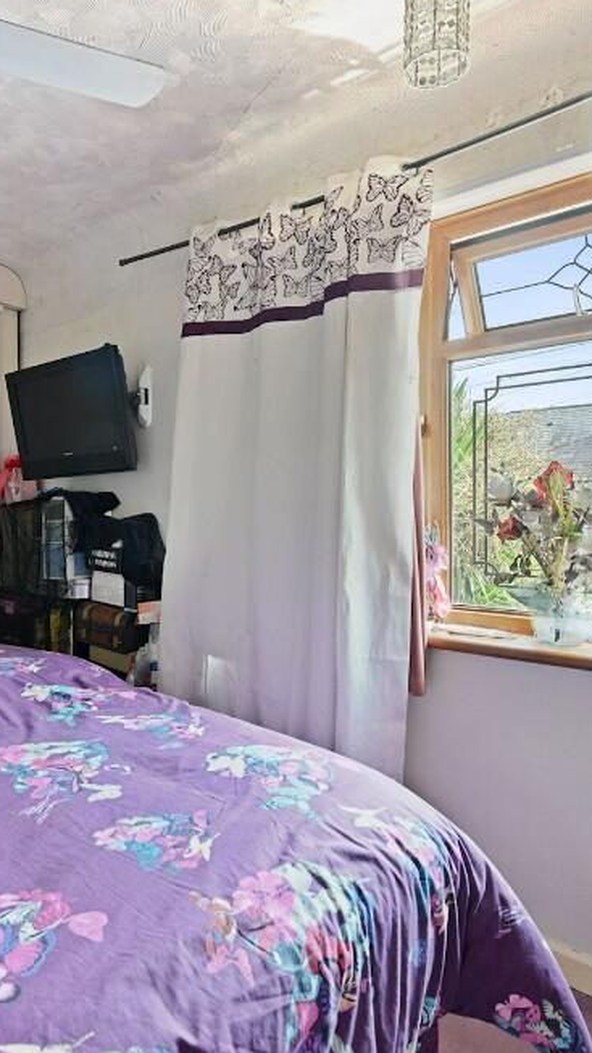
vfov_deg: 78.7
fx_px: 642
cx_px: 163
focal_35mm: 23
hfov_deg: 48.0
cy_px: 535
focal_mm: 14
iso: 320
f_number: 7.1
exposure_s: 1/1.25
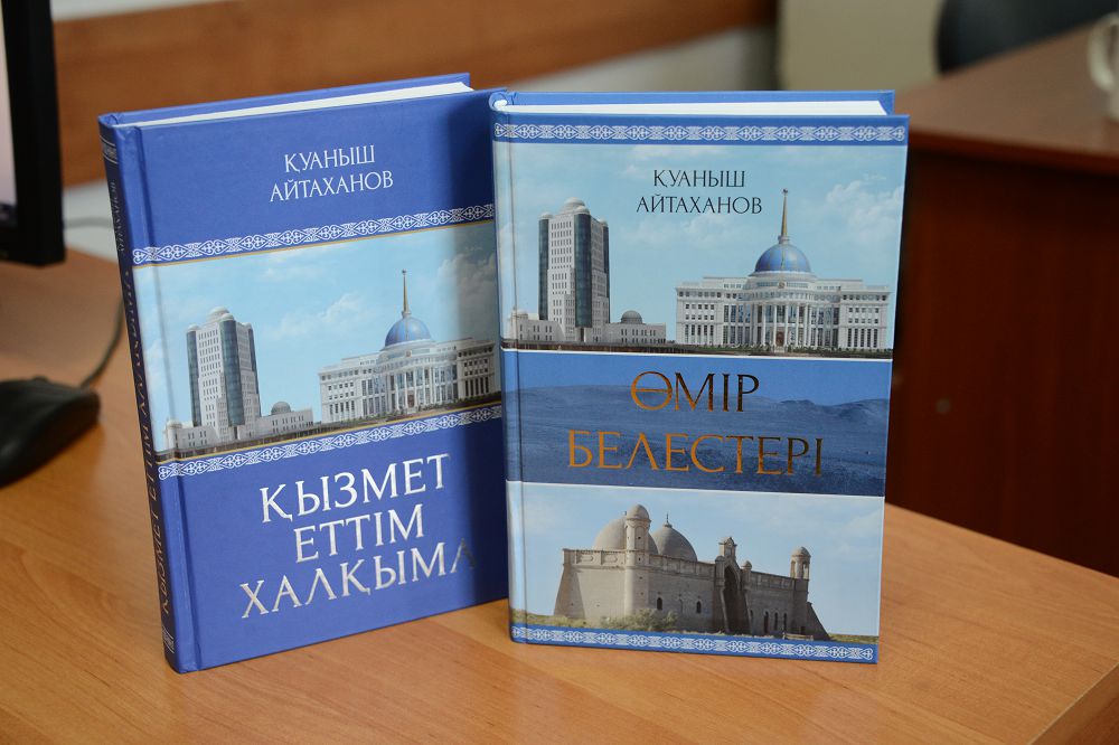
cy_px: 372
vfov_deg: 24.2
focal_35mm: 56
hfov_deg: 35.7
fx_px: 1740
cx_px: 560
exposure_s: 1/100
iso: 2000
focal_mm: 56
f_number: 5.6
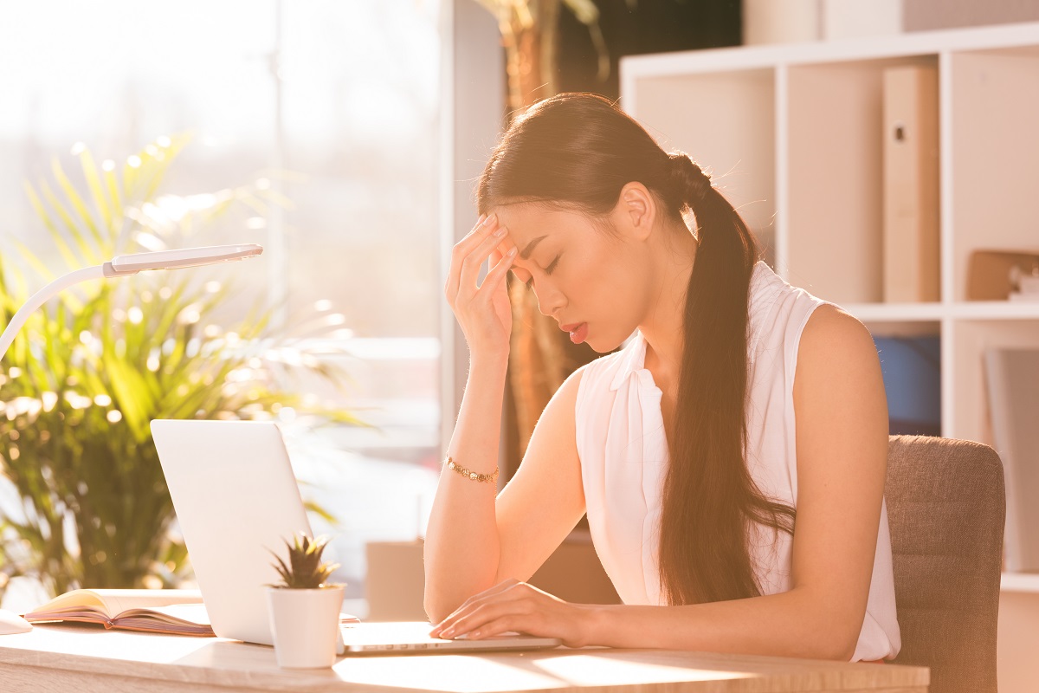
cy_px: 346
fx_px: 4617
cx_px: 520
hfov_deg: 12.8
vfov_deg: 8.6
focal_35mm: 160
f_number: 5
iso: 200
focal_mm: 160
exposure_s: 1/200
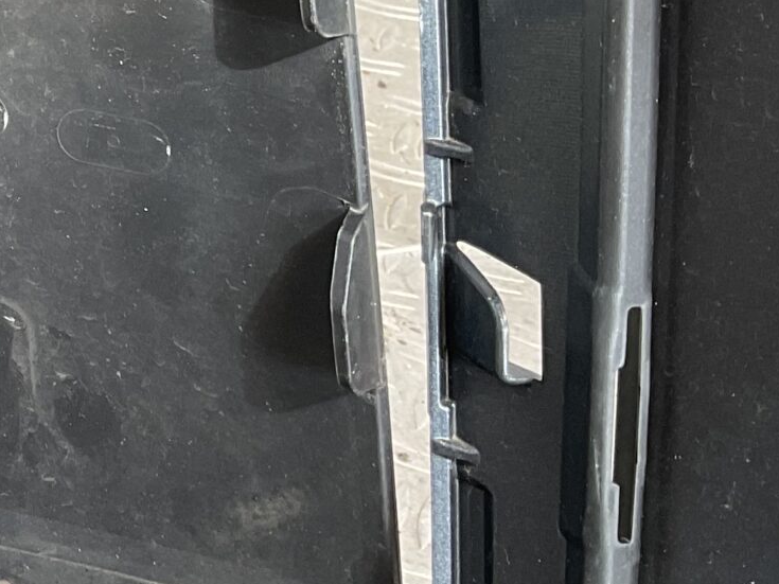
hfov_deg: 17.2
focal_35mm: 101
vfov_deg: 14.4
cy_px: -19
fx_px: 2273
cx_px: -444
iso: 25
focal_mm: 3
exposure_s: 1/100
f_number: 1.8
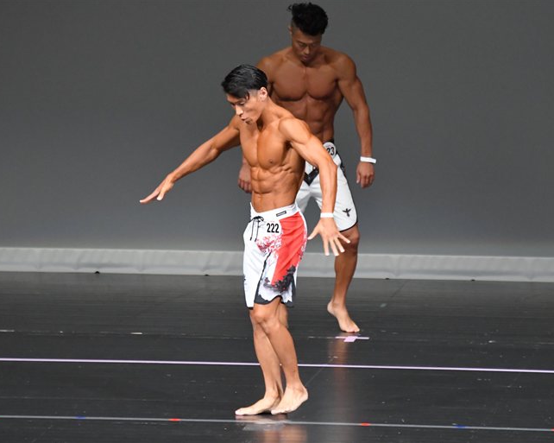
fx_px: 6408
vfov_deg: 4.0
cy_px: 222
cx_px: 296
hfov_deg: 5.0
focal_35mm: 391
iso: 5000
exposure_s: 1/400
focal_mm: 230
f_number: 5.6
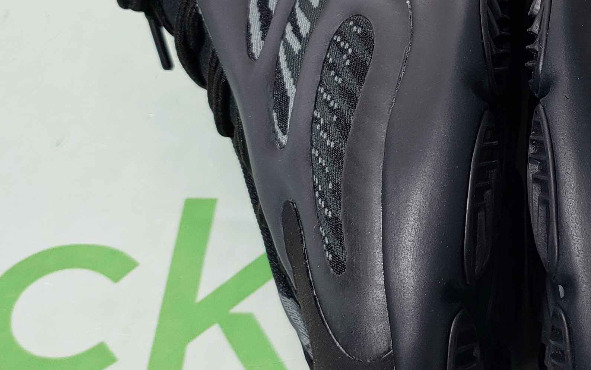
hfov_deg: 28.3
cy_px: 110
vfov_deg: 18.5
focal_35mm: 70
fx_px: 1128
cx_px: 524
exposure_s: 1/324
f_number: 1.5
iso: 50
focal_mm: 4.3
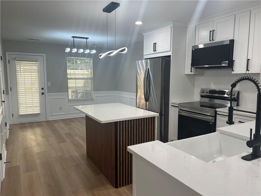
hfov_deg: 67.3
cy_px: 98
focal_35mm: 26
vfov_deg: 53.1
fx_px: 196
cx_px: 130
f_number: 1.5
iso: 64
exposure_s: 1/120
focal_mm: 5.7
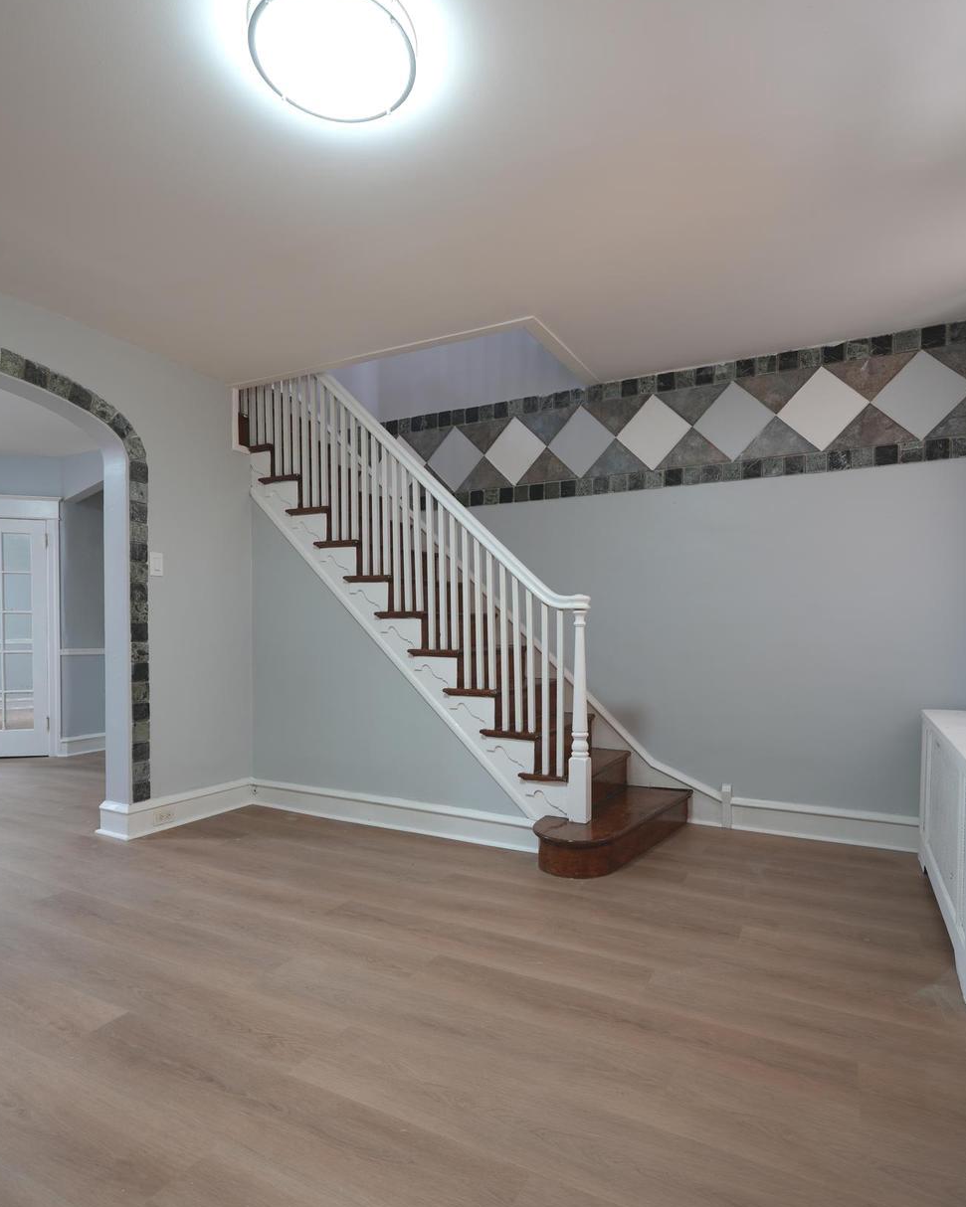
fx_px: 679
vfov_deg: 83.1
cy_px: 655
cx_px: 495
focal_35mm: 19
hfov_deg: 70.8
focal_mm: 16
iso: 125
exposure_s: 1/3
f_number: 8
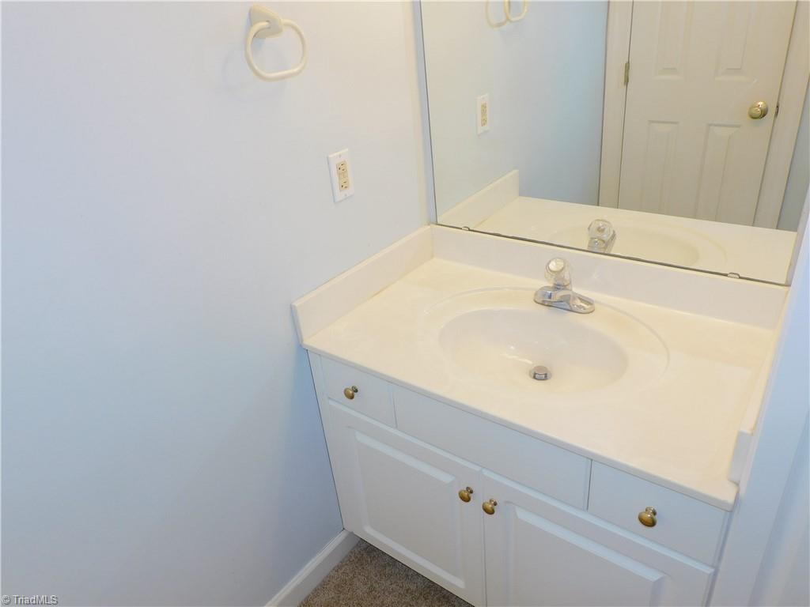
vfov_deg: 56.8
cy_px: 304
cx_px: 405
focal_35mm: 24
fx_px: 562
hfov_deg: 71.6
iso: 140
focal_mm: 4.3
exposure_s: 1/30
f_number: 3.3
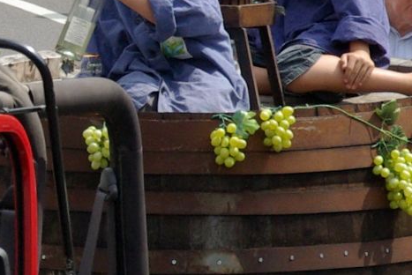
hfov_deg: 3.5
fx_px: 6779
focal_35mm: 592
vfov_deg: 2.3
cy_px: 311
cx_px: 10
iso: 400
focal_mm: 90
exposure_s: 1/350
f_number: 8
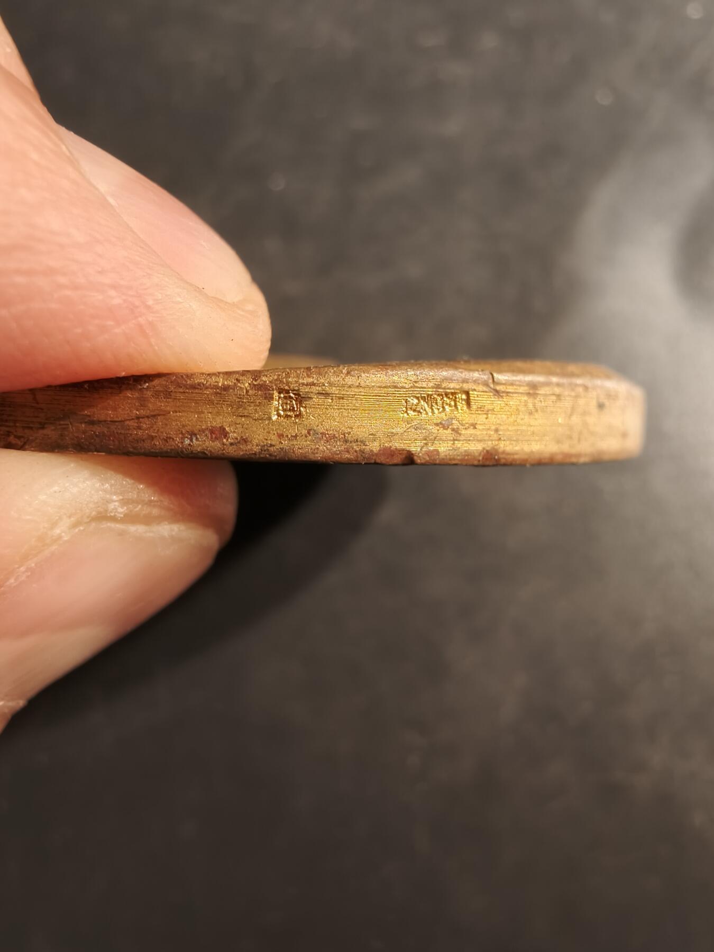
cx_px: 357
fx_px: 633
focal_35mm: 23
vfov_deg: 73.9
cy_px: 476
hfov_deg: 58.9
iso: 200
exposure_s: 1/50
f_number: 2
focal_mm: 2.32
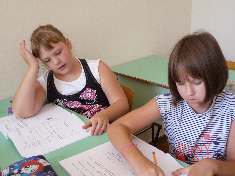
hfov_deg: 44.8
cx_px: 118
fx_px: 285
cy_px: 88
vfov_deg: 34.3
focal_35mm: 42
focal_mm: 7.4
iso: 200
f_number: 3
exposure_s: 1/60
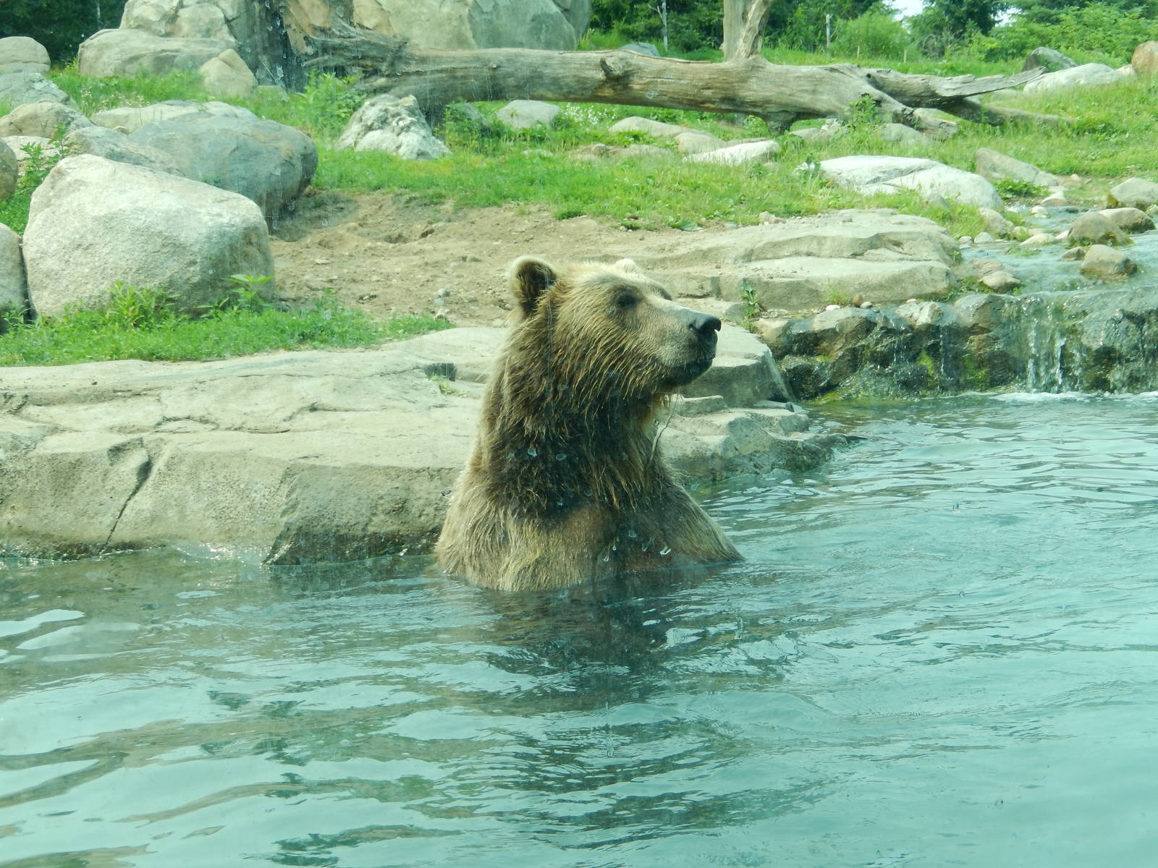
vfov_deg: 21.9
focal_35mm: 67
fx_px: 2241
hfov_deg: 29.0
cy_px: 434
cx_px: 579
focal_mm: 12
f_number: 4.8
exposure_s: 1/160
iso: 125
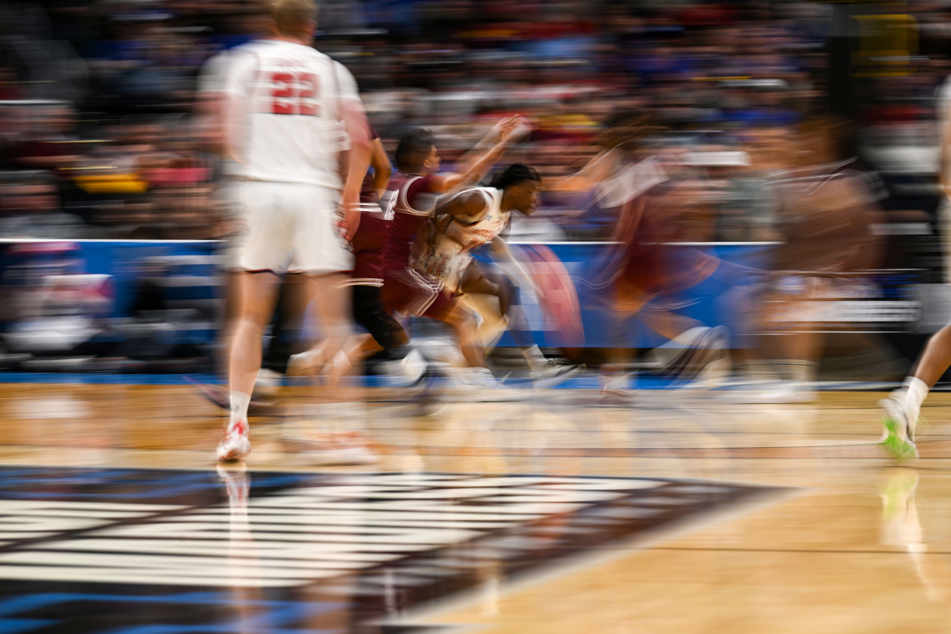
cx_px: 476
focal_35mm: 200
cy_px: 317
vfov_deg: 6.9
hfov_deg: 10.3
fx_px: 5283
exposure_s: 1/8
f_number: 8
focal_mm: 200
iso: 64
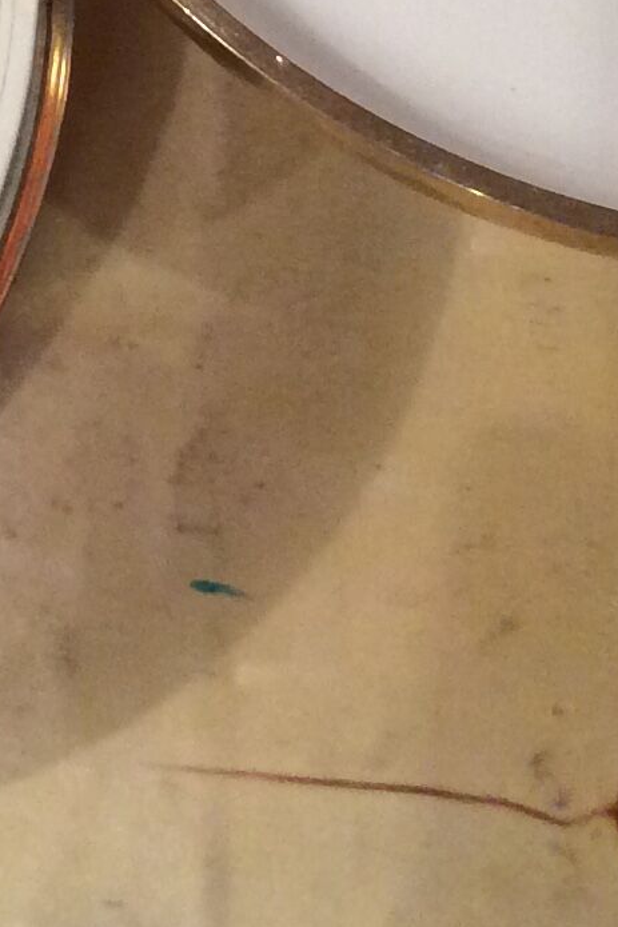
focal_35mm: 124
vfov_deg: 15.8
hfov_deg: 10.9
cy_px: -232
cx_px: -11
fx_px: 3194
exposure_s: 1/25
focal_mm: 3.3
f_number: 2.4
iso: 125
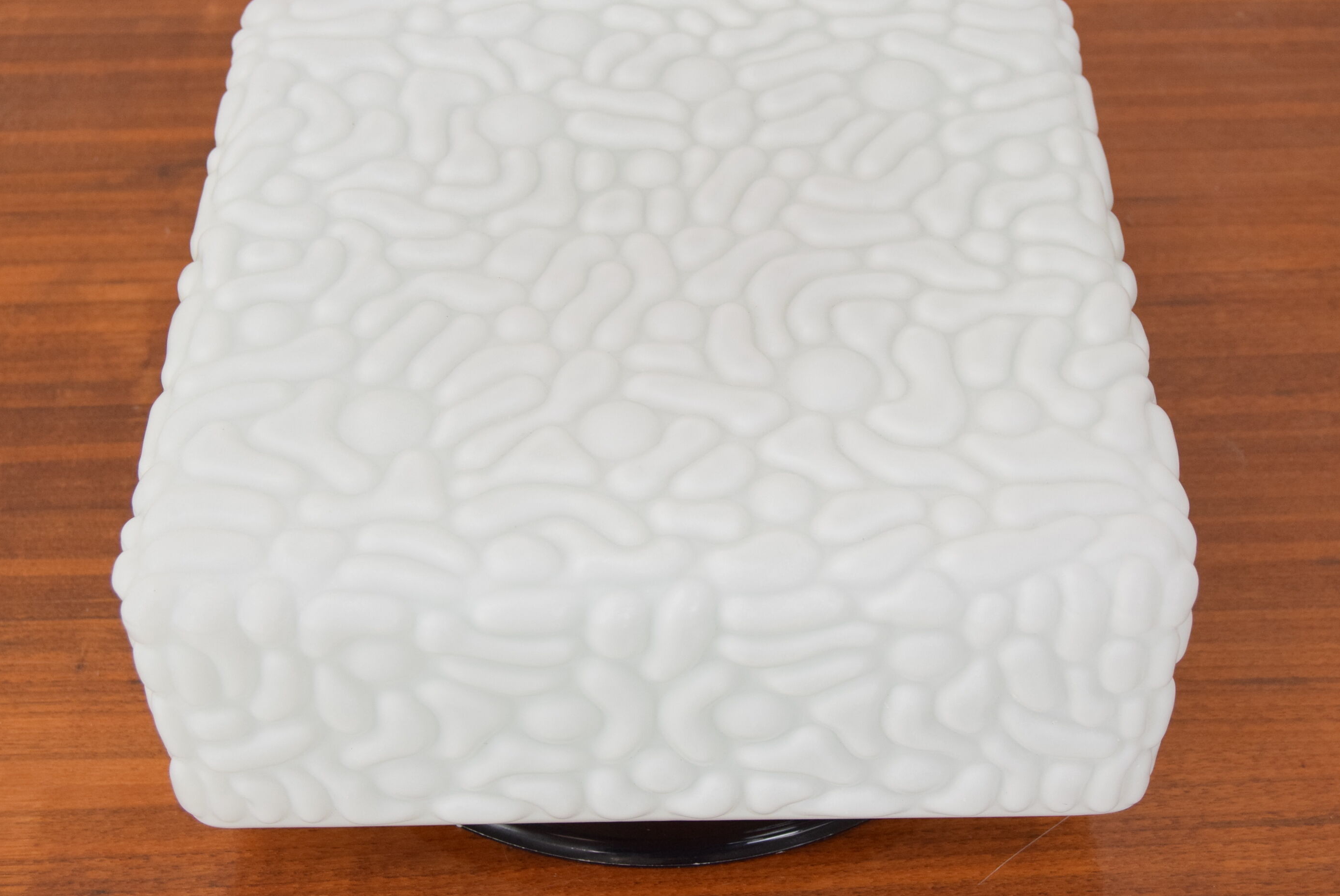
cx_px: 696
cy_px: 413
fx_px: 2310
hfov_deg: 32.4
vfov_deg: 21.9
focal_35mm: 62
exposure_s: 1/200
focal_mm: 38
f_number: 7.1
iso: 1600
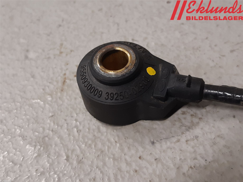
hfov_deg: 67.3
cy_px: 91
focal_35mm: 26
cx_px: 122
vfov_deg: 53.1
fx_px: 183
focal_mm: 3.93
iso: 125
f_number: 1.7
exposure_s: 1/50
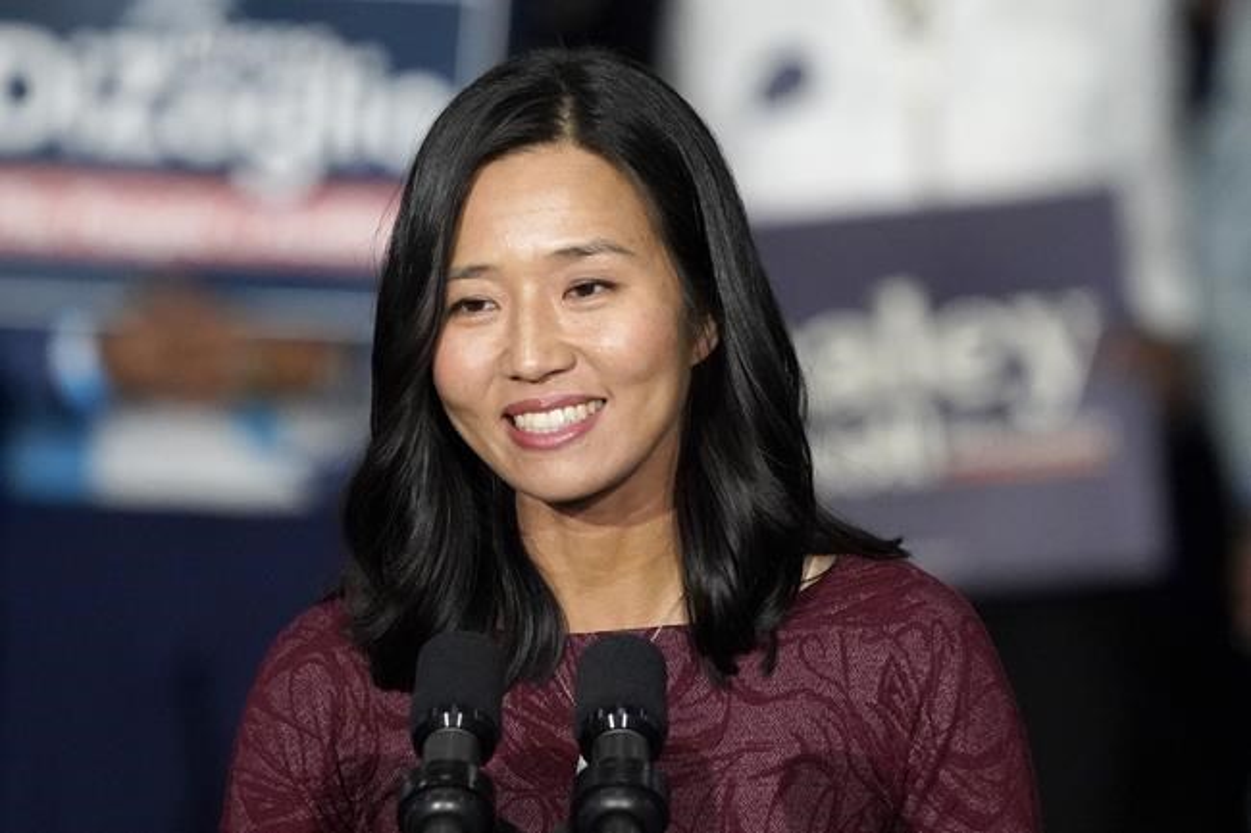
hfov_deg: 2.3
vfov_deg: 1.5
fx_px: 31265
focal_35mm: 900
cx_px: 626
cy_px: 416
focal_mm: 600
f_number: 7.1
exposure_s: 1/640
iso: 8000
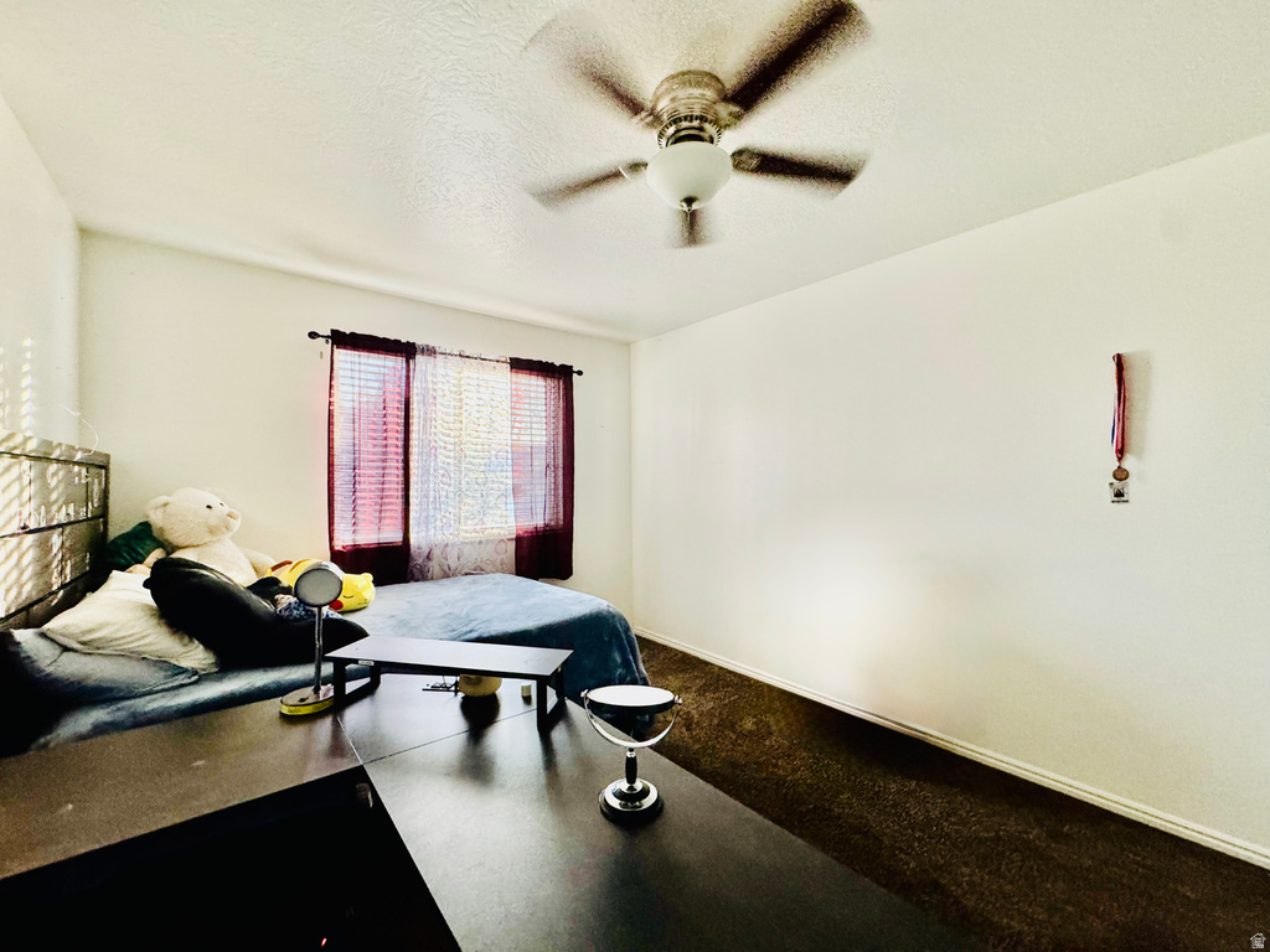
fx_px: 514
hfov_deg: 102.1
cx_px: 635
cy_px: 476
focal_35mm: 14
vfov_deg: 85.7
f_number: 2.2
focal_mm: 2.22
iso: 400
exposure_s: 1/60
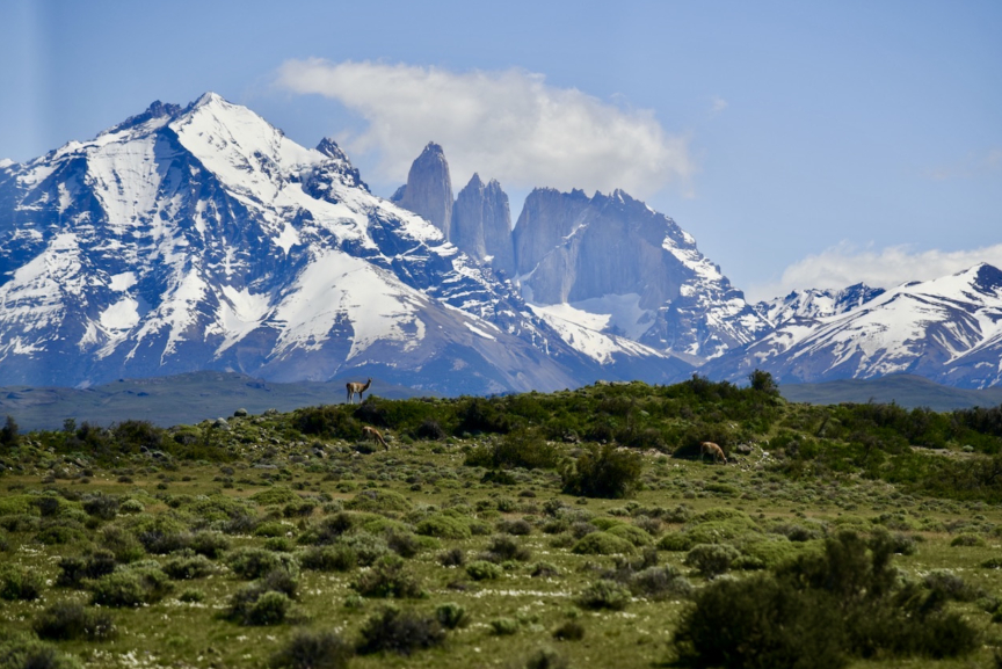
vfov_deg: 9.6
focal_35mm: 143
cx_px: 542
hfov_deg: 14.3
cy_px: 376
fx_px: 3982
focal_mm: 120
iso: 100
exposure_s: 1/320
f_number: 4
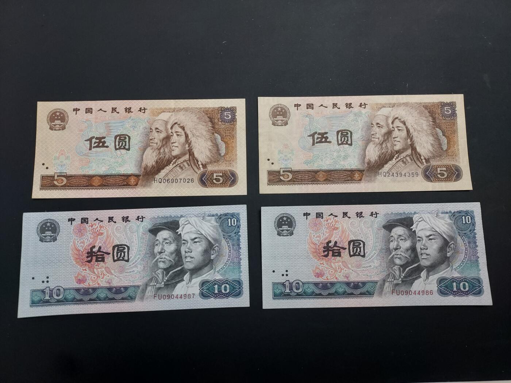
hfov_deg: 71.6
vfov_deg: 56.8
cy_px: 192
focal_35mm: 24
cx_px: 256
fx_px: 354
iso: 125
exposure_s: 1/50
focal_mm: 4.6
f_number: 1.8
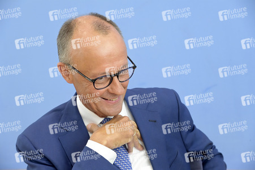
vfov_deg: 18.2
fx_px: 531
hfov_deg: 27.0
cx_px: 128
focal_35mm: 75
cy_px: 85
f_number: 5.6
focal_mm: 75
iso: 4000
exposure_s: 1/500
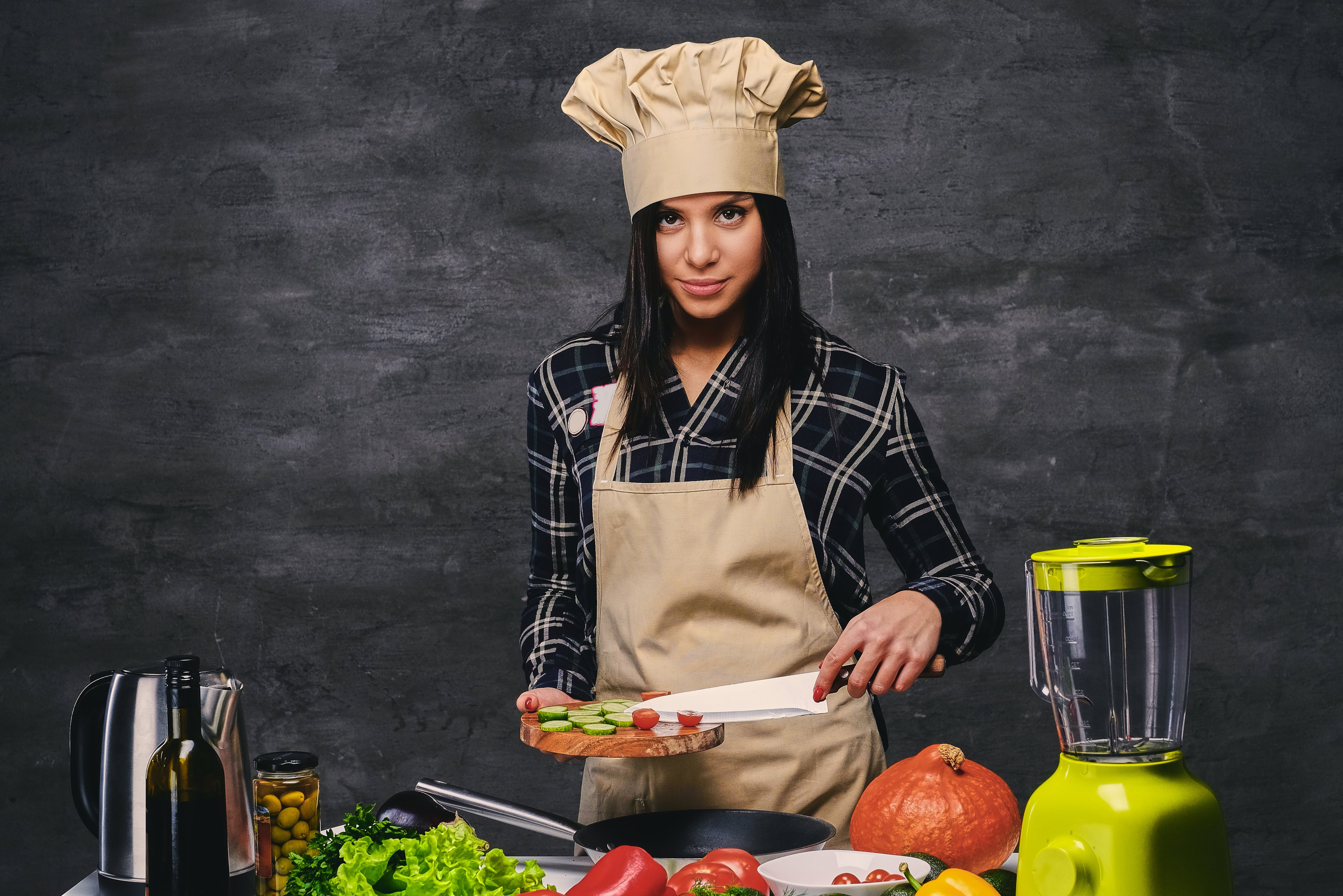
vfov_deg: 16.3
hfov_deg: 24.2
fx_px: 3133
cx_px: 672
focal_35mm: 84
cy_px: 448
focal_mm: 56
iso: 200
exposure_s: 1/180
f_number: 8
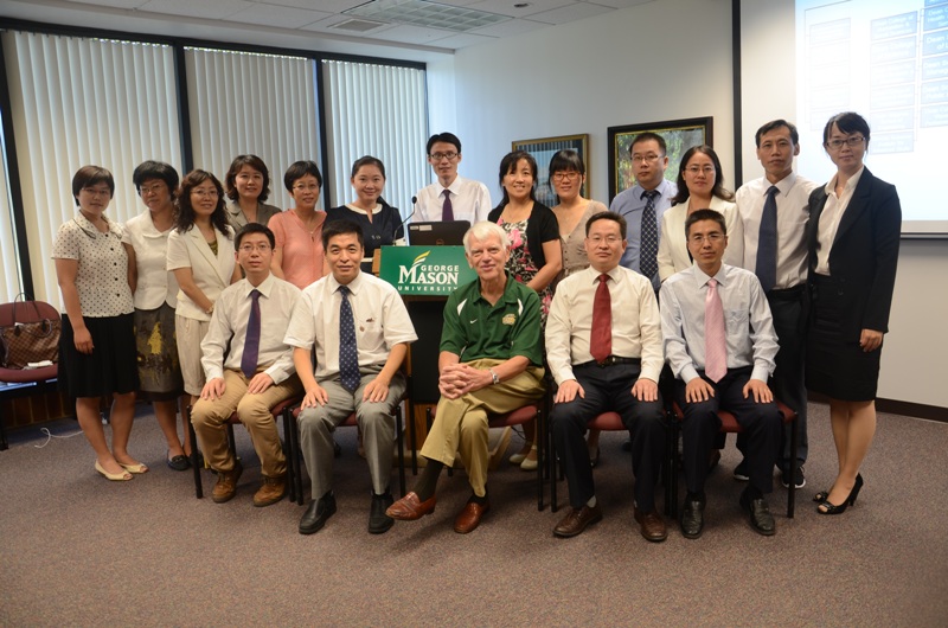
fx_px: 710
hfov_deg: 67.5
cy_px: 314
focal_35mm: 27
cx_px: 474
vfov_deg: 47.7
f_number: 3.5
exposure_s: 1/8
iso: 125
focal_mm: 18
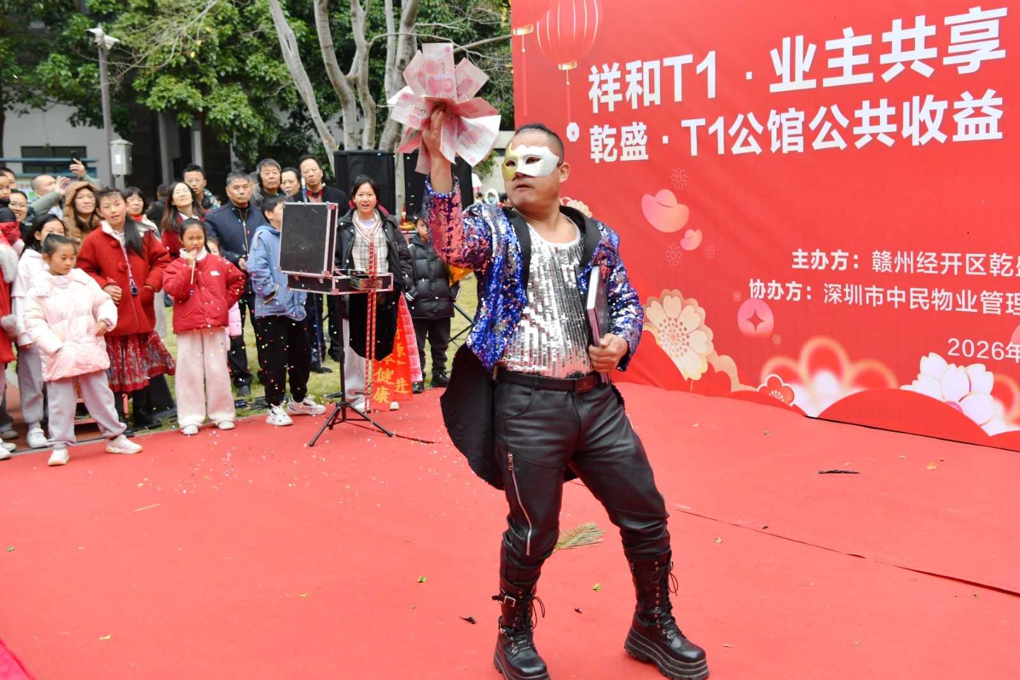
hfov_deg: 54.4
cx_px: 510
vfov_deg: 37.8
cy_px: 340
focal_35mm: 35
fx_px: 991
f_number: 4
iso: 500
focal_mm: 35
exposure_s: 1/320
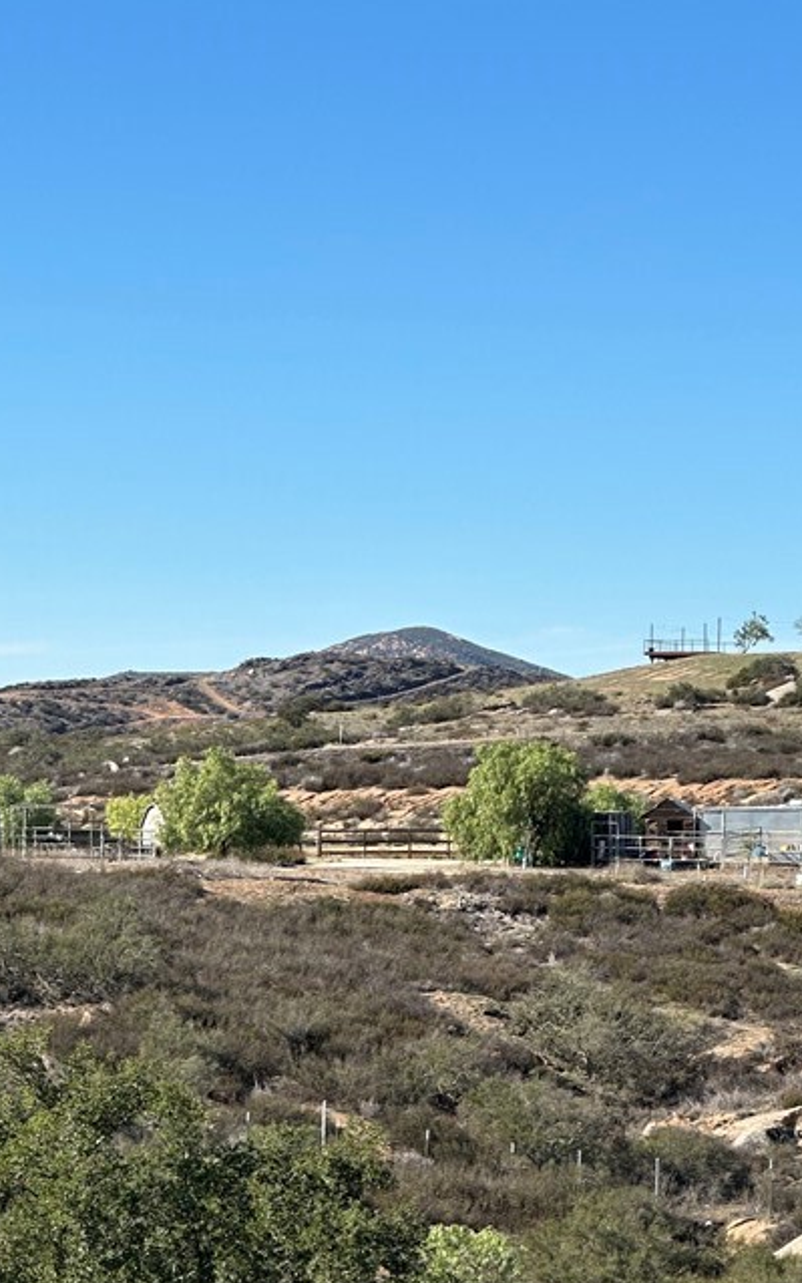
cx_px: 490
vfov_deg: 15.9
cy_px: 953
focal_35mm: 131
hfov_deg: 10.0
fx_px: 4579
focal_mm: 9
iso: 32
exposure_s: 1/595
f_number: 2.8
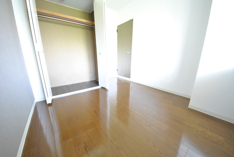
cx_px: 117
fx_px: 78
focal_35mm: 12
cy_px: 78
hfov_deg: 112.6
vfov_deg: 90.1
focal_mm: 8
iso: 1600
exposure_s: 1/10
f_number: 4.5
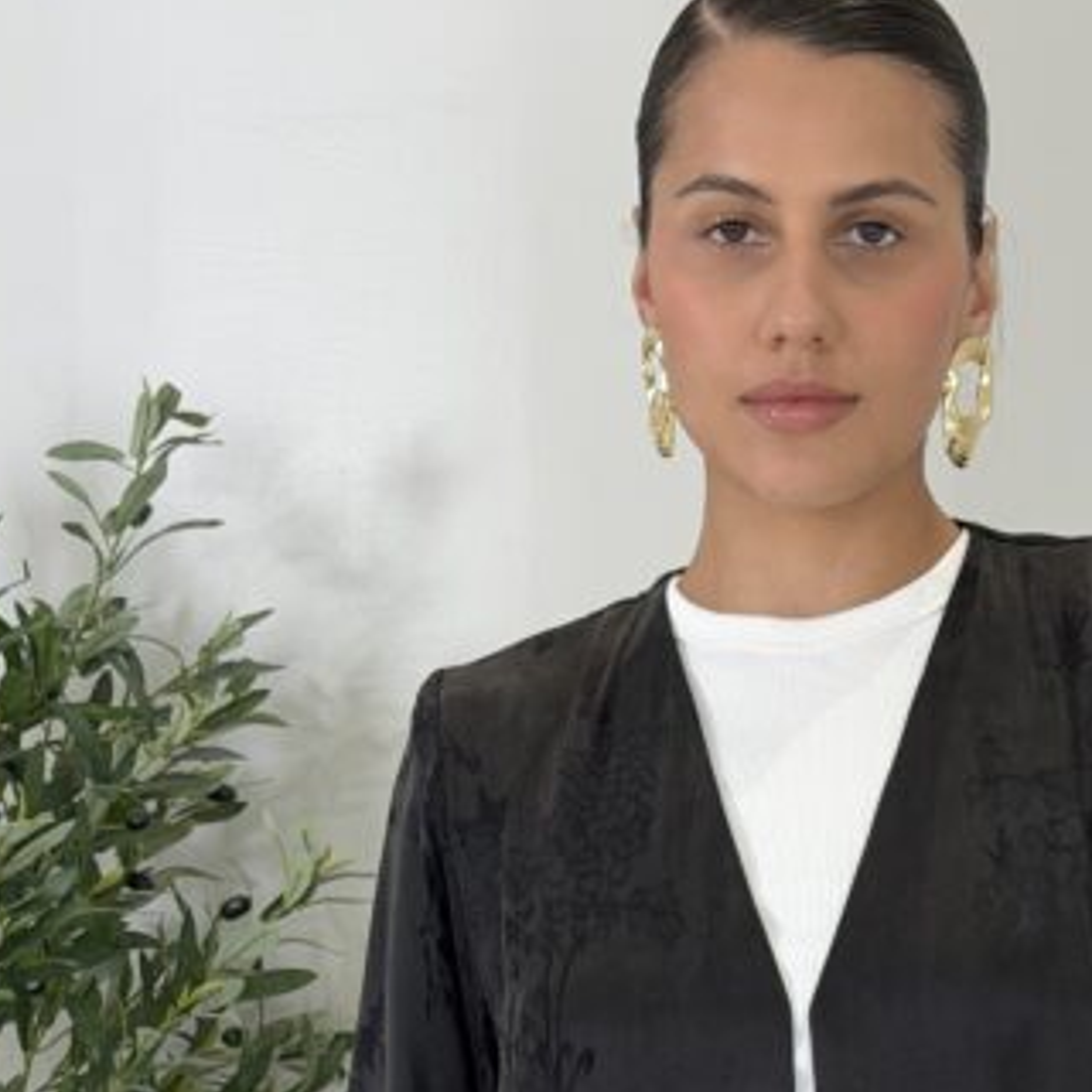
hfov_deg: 16.3
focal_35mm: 106
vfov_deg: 15.8
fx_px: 3783
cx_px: 812
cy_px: 1321
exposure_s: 1/519
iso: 80
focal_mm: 6.76
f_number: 1.78
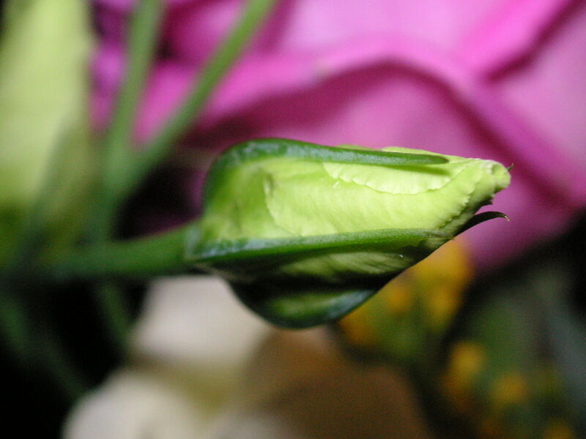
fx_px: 1490
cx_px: 293
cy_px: 220
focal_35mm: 88
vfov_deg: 16.8
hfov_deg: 22.3
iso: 160
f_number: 11
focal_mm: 14.6
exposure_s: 1/90
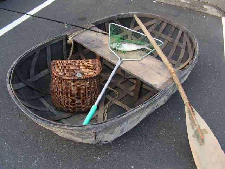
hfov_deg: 51.4
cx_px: 112
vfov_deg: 39.7
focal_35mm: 36
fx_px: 234
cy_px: 84
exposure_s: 1/100
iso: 64
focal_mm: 6
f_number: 3.2
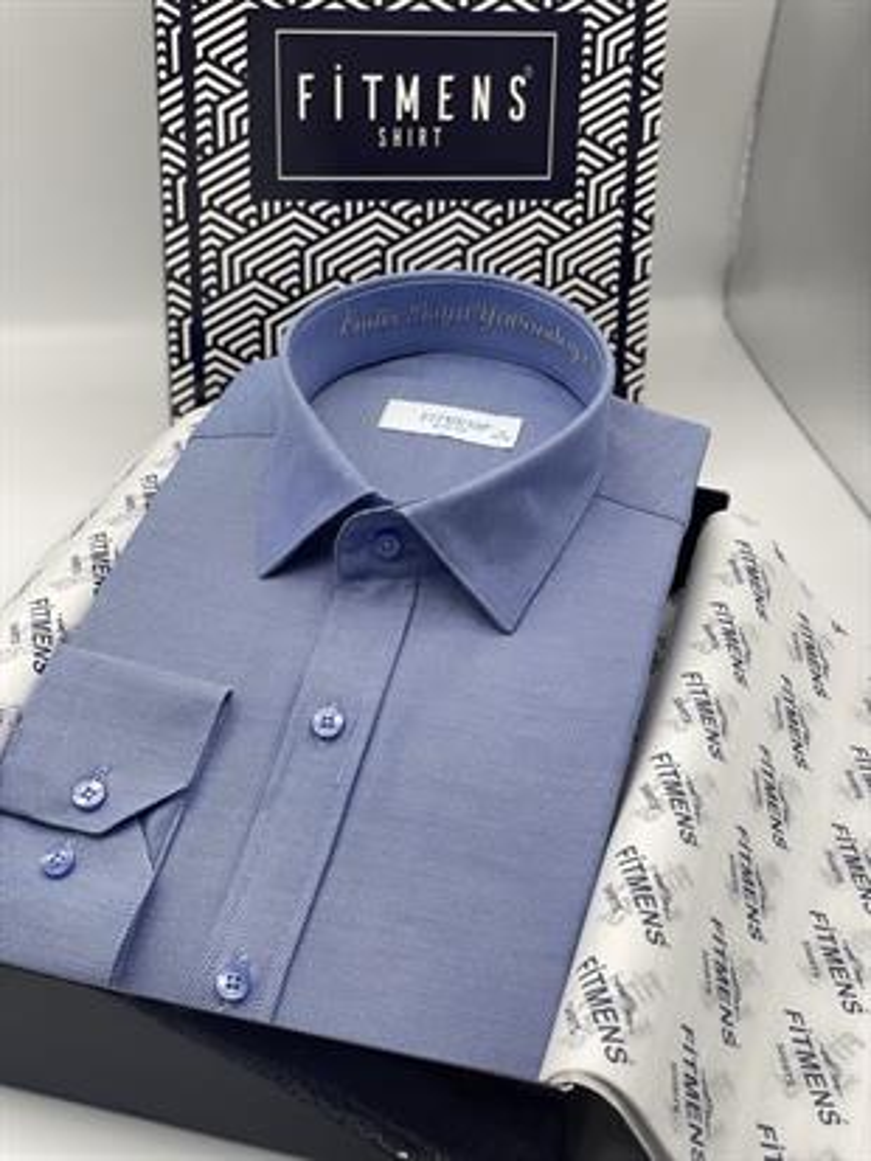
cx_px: 436
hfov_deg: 28.0
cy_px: 580
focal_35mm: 52
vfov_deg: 36.8
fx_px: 1744
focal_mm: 6
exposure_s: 1/100
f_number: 2
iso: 32
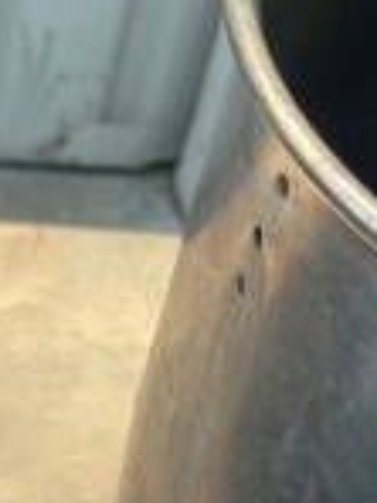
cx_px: -503
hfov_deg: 9.4
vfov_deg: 12.7
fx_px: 2077
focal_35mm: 143
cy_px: 885
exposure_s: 1/162
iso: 32
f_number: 1.6
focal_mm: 5.1
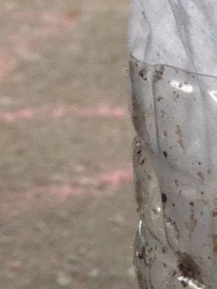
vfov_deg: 7.1
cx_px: 419
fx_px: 2165
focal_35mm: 259
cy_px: 741
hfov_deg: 5.6
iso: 64
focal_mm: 4.12
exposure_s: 1/120
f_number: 2.4
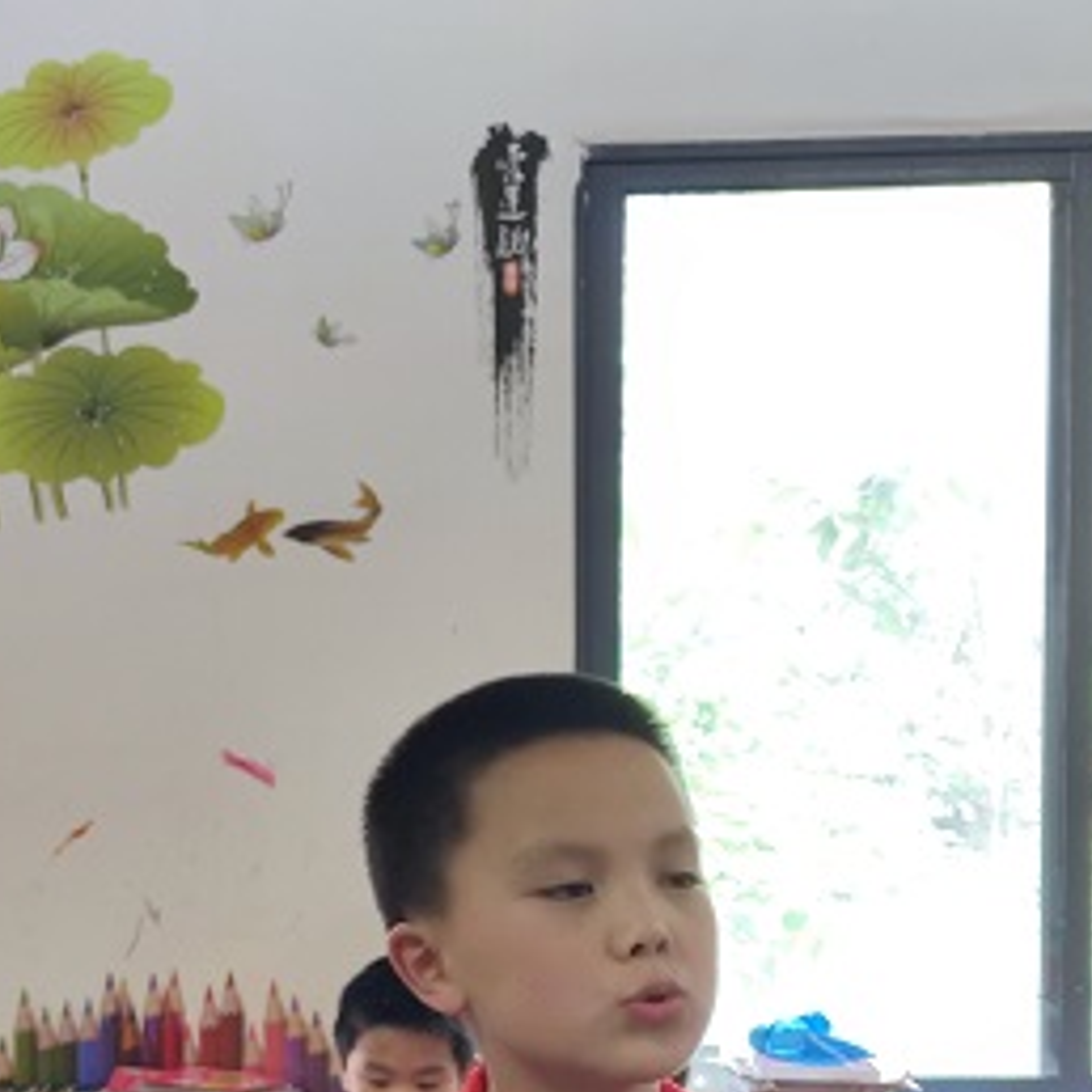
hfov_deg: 23.3
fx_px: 2641
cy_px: 910
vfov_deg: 23.0
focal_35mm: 74
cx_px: 394
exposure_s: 1/50
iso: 101
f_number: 1.69
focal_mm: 6.72
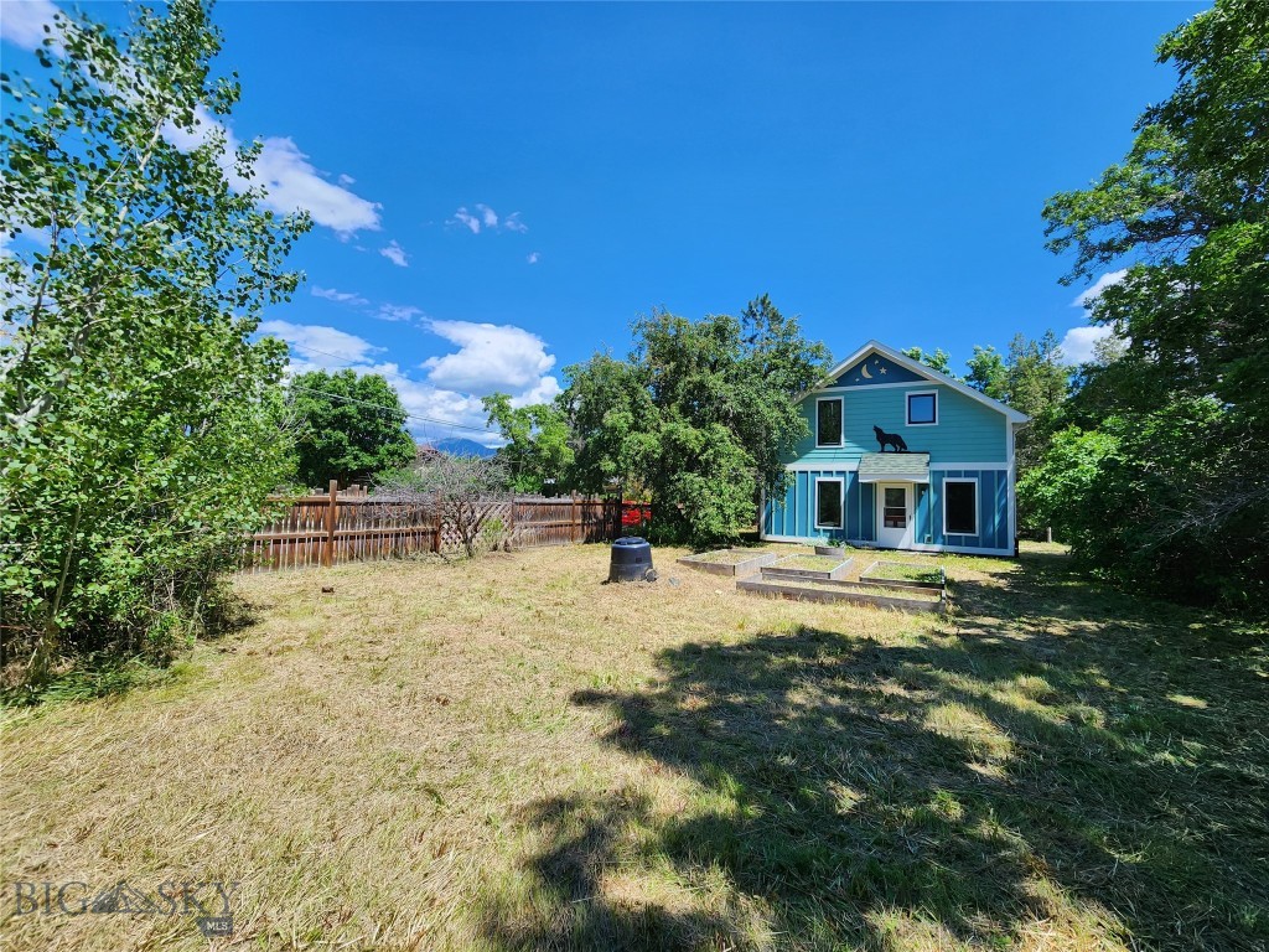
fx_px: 477
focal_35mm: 13
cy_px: 476
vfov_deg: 89.9
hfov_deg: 106.2
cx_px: 634
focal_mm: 2.2
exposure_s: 1/1380
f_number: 2.2
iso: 50
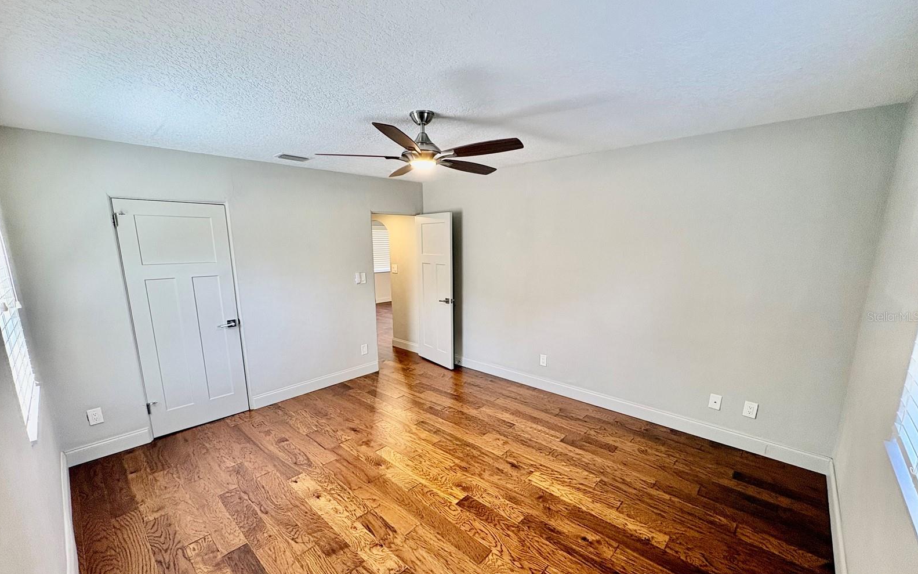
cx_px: 458
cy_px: 316
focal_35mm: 15
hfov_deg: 101.5
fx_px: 375
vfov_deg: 74.6
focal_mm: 2.22
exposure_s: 1/60
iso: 160
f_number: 2.2
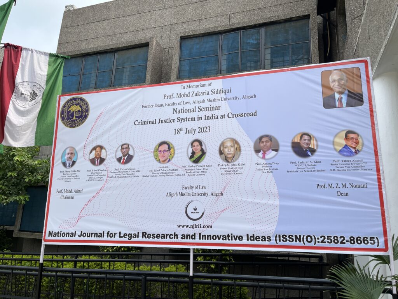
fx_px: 299
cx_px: 199
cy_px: 150
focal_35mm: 26
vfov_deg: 53.1
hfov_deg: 67.3
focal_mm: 5.1
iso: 50
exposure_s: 1/2222
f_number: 1.6
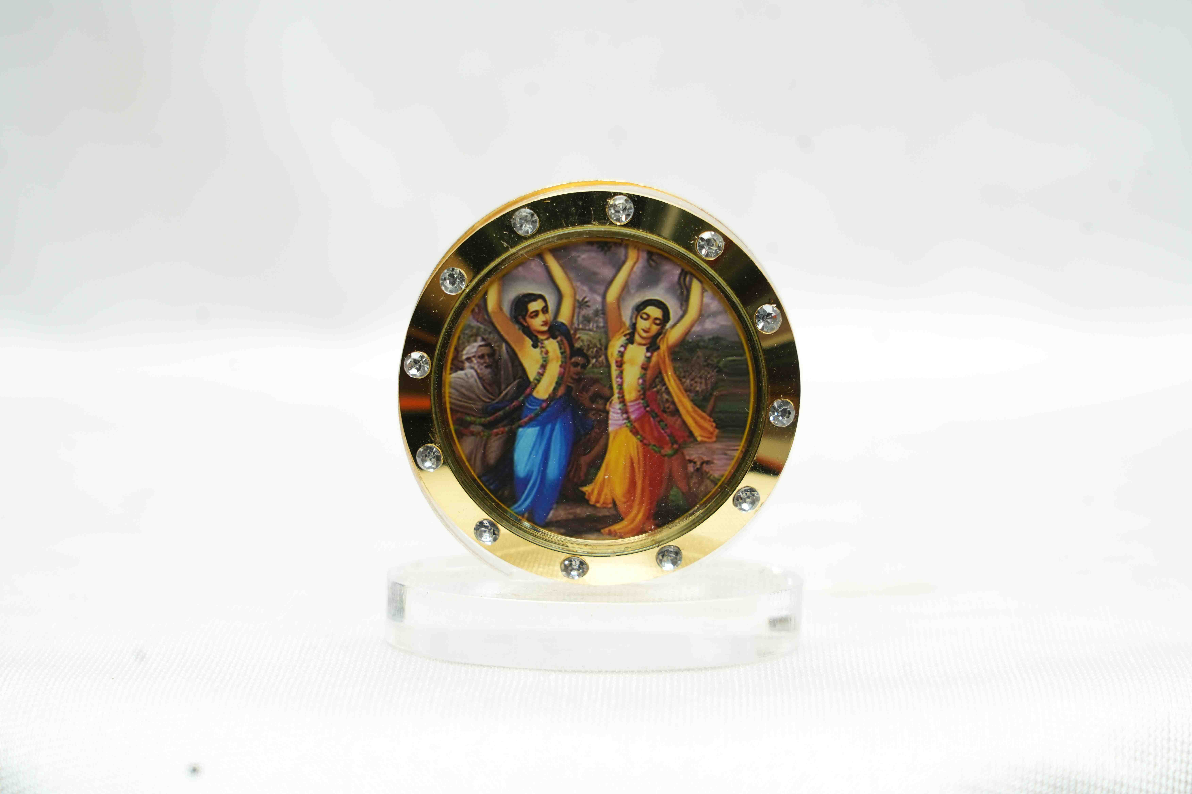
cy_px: 397
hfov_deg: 19.5
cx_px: 596
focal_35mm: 105
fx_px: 3476
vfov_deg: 13.0
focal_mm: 105
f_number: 7.1
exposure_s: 1/50
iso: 500
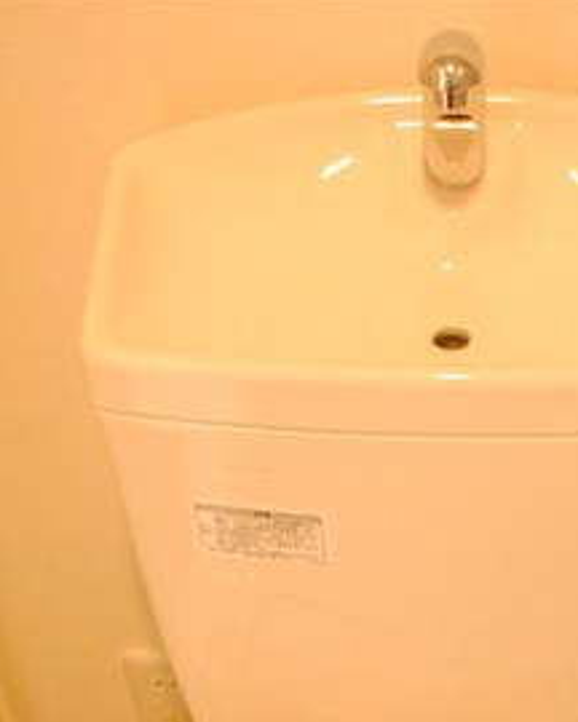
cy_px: 850
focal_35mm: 117
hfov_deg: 13.1
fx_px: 2504
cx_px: 442
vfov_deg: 15.8
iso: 1600
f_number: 5
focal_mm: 35
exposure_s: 1/40
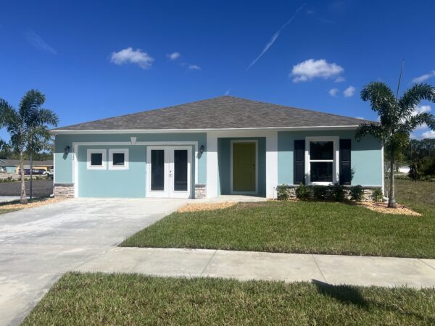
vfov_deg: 53.1
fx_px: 327
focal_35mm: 26
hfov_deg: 67.3
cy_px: 163
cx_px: 218
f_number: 1.5
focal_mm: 5.7
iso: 50
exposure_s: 1/8000
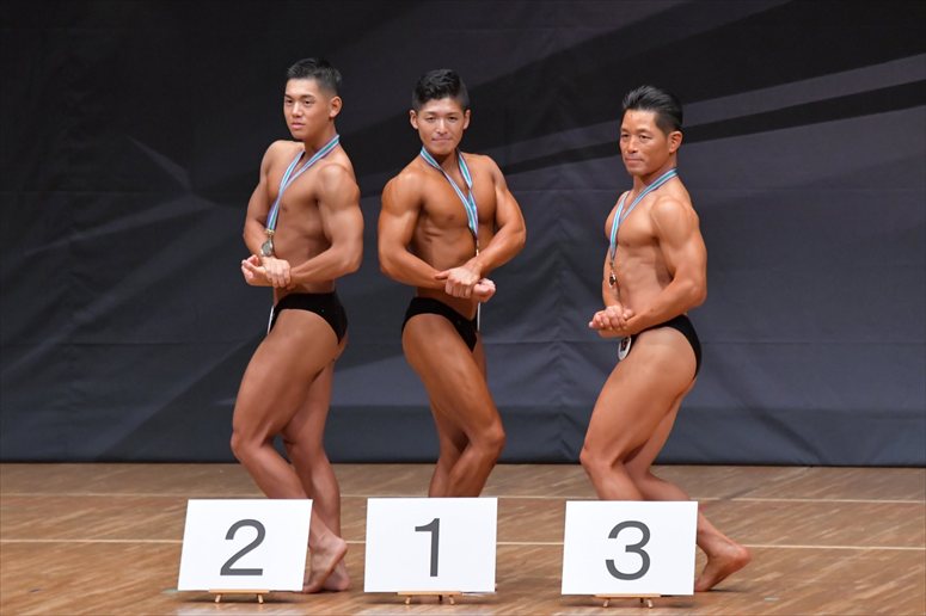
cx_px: 463
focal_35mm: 285
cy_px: 308
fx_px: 7327
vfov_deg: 4.8
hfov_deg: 7.2
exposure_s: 1/400
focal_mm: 190
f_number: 5.6
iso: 6400
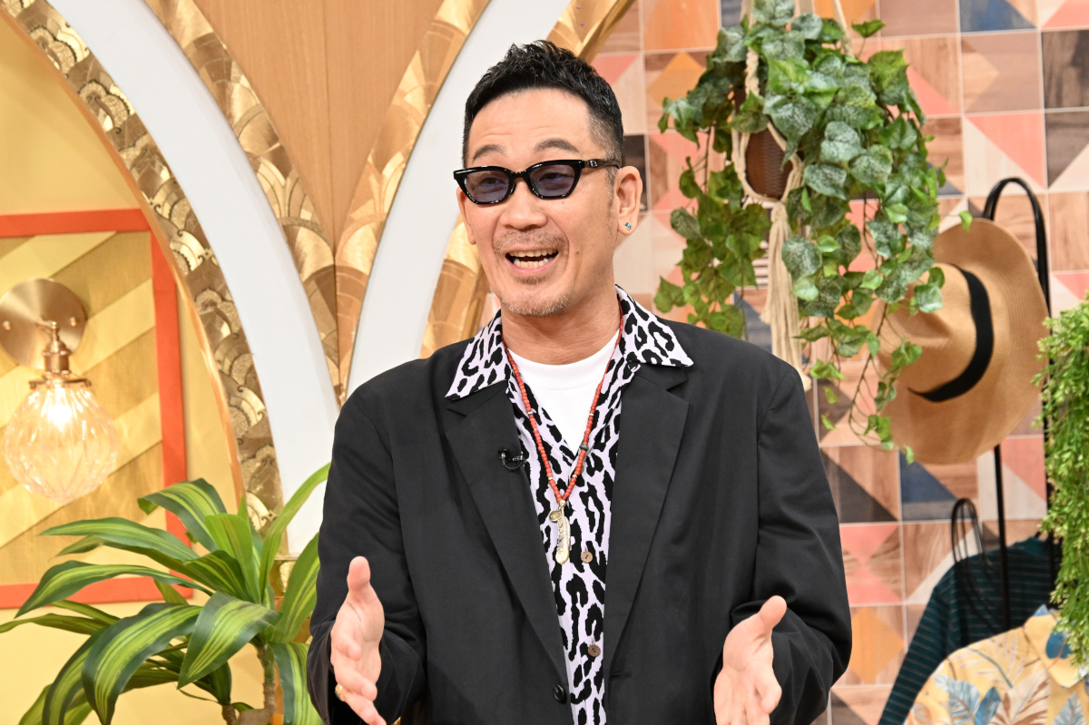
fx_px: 7710
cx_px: 544
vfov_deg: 5.4
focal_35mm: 255
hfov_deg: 8.1
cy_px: 362
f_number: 7.1
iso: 2500
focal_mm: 170
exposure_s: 1/125
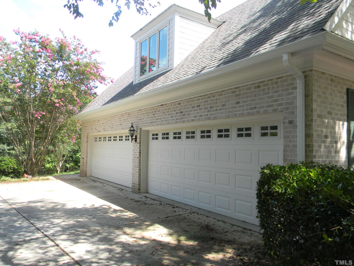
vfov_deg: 49.7
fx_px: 286
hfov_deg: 63.4
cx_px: 177
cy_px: 133
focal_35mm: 28
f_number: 3.5
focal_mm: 5
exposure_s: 1/180
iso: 80
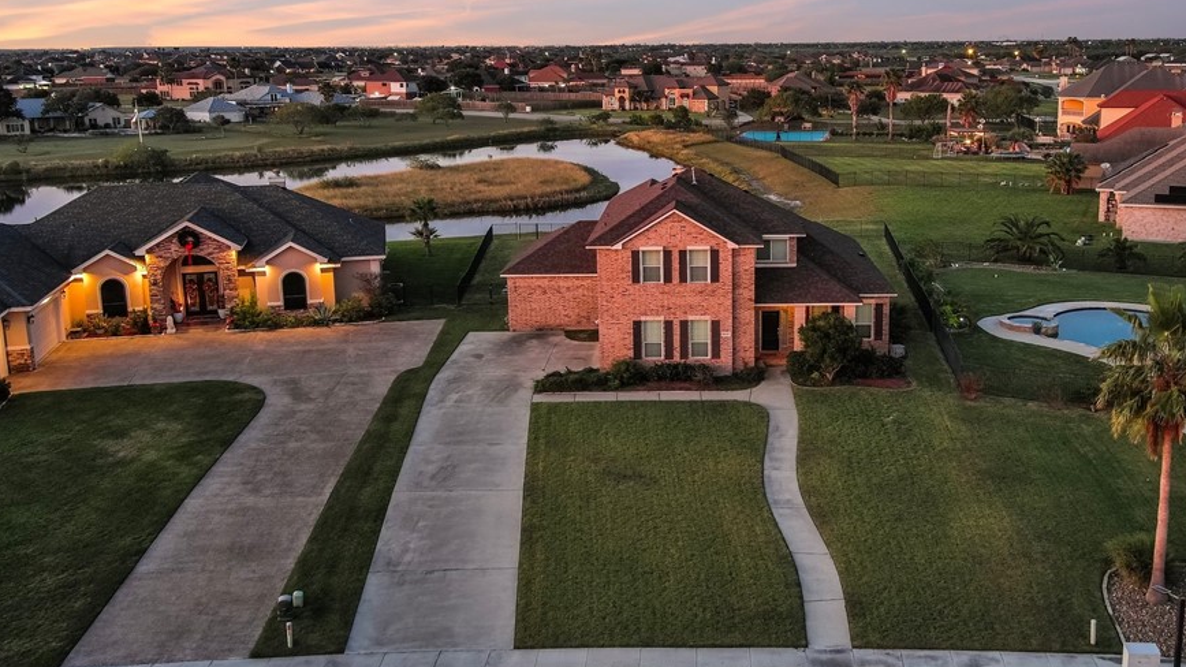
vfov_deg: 31.1
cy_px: 269
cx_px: 706
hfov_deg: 52.5
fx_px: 1195
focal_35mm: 38
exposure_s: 1/10
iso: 540
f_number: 2.8
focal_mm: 10.57
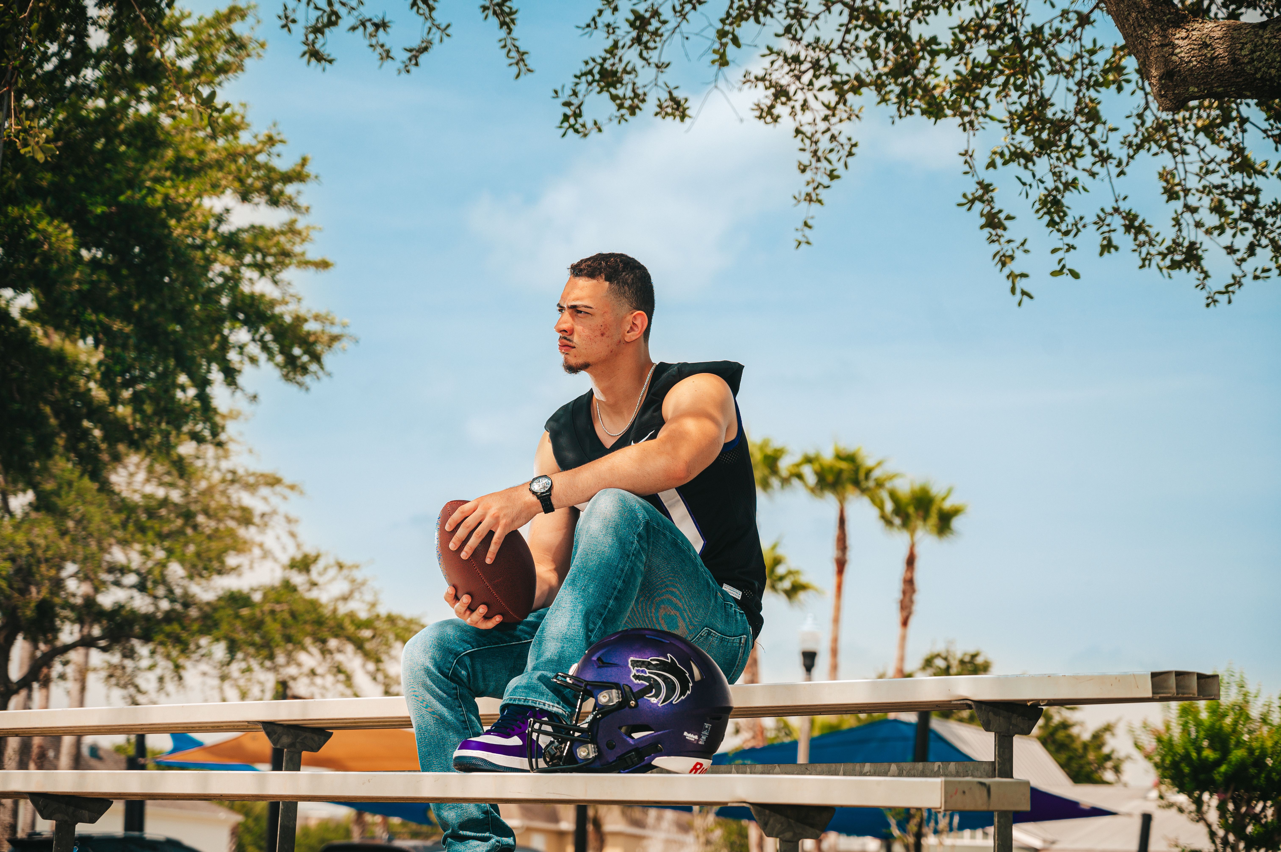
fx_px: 2489
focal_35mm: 70
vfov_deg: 19.4
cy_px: 426
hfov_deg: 28.9
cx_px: 640
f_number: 4
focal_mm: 70
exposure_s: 1/125
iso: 100
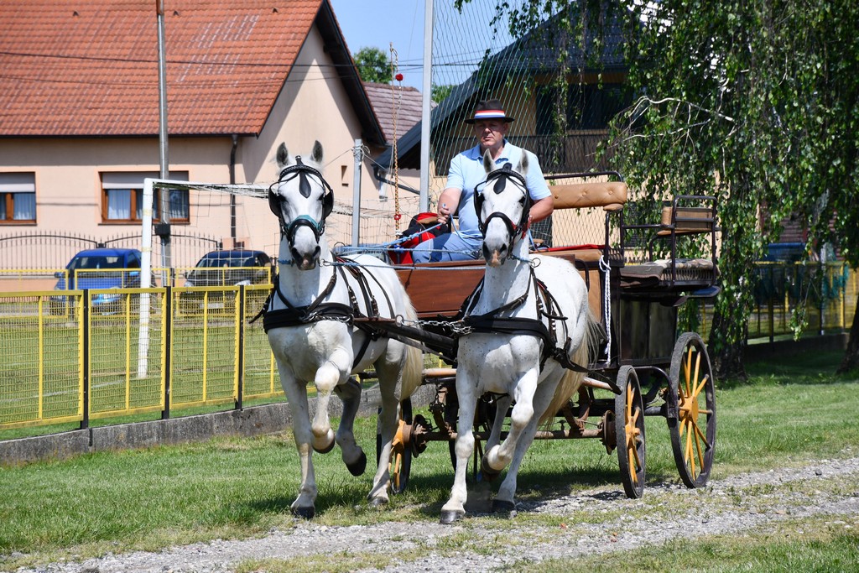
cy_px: 286
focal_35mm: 195
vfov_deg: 7.0
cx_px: 430
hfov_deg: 10.5
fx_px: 4653
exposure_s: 1/500
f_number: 8
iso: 180
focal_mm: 130
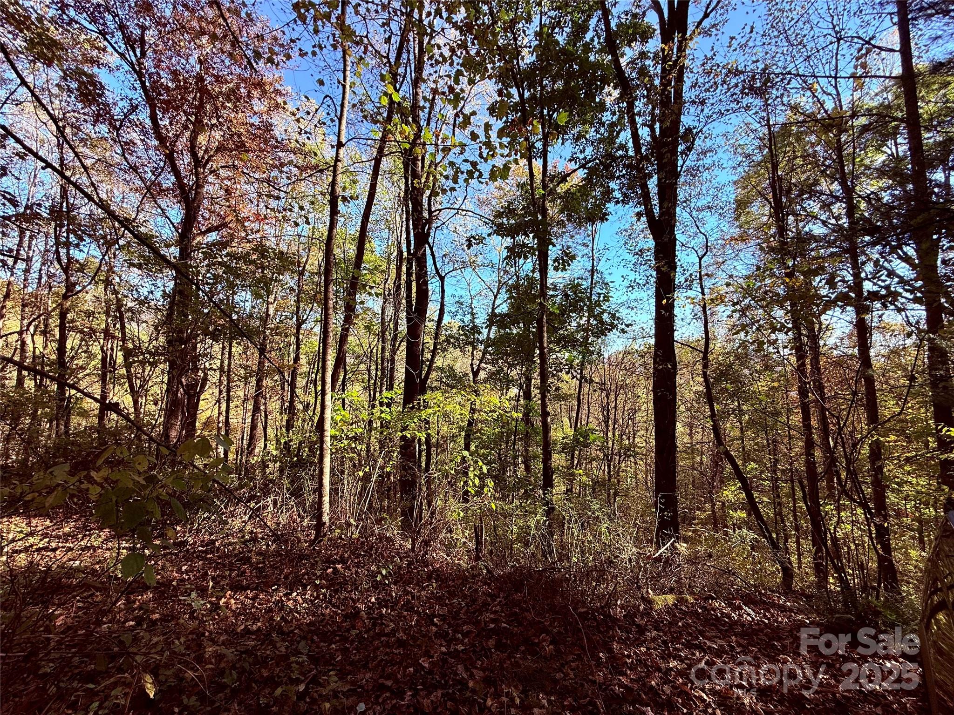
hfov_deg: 102.1
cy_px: 358
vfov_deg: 85.7
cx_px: 477
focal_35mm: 14
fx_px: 386
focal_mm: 2.22
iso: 50
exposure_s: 1/342
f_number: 2.2
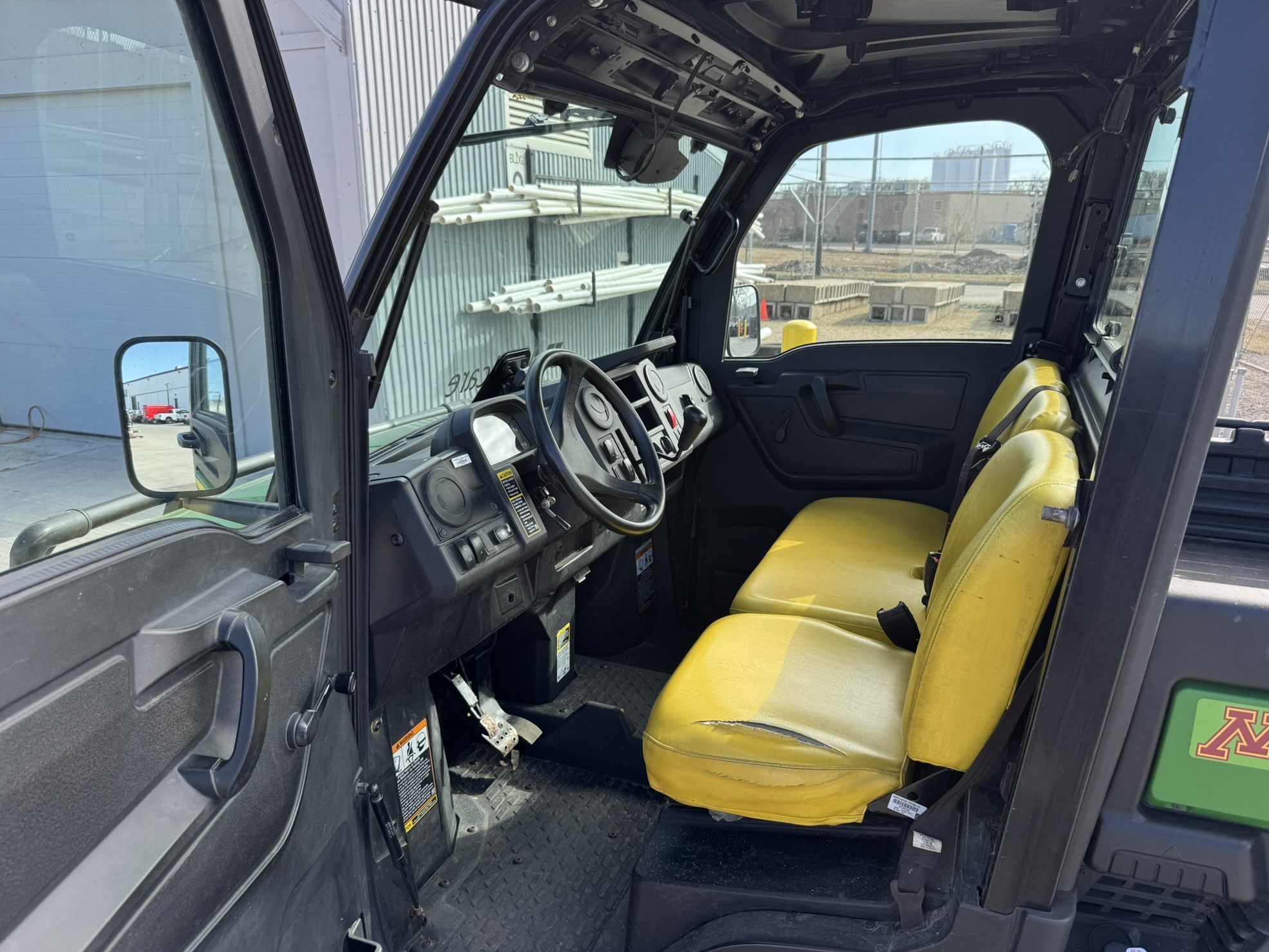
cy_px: 492
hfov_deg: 69.4
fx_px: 917
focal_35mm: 25
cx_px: 650
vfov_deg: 54.9
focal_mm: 6.76
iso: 80
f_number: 1.78
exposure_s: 1/925
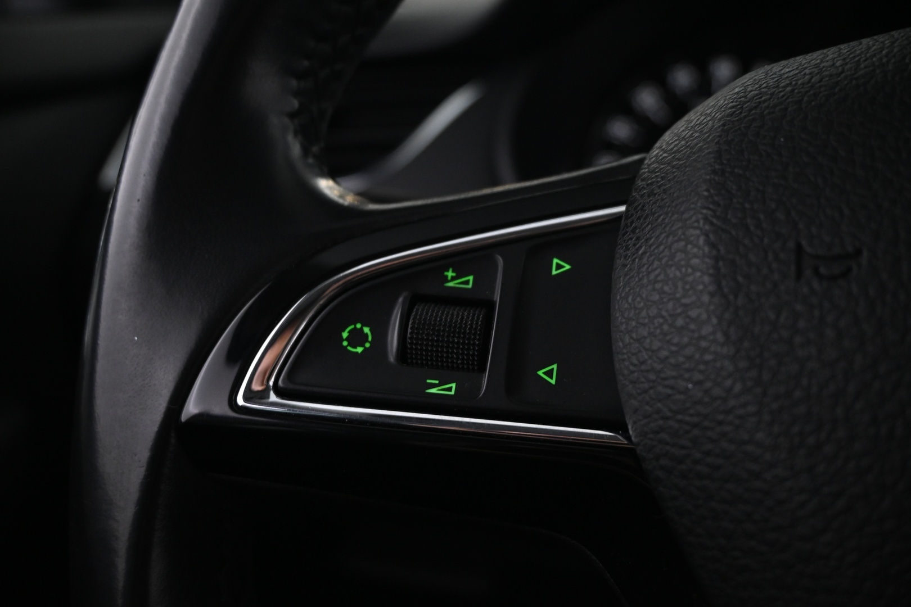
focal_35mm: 33
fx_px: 835
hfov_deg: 57.2
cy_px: 304
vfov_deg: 40.0
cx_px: 456
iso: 1600
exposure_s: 1/15
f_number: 4
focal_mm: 22
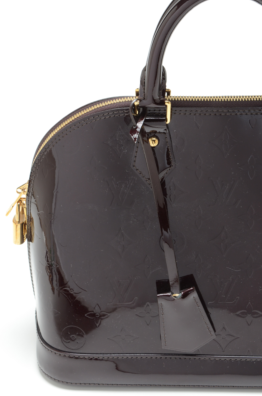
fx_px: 1015
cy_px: 195
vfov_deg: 22.1
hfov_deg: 14.7
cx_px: 135
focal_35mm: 93
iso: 400
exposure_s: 1/125
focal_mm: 55
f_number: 13
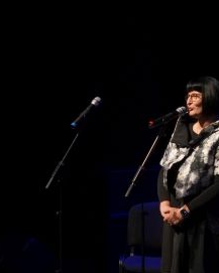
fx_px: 2081
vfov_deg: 7.5
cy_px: 145
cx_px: 161
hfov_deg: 6.0
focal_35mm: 257
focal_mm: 50
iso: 1600
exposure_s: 1/100
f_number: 3.5
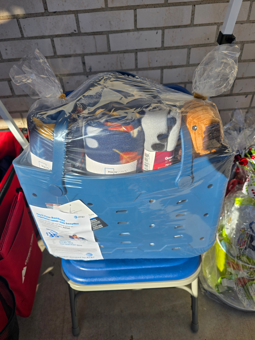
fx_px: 226
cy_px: 170
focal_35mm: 23
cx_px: 128
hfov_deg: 58.9
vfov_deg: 73.9
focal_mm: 6.3
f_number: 1.7
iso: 12
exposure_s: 1/950
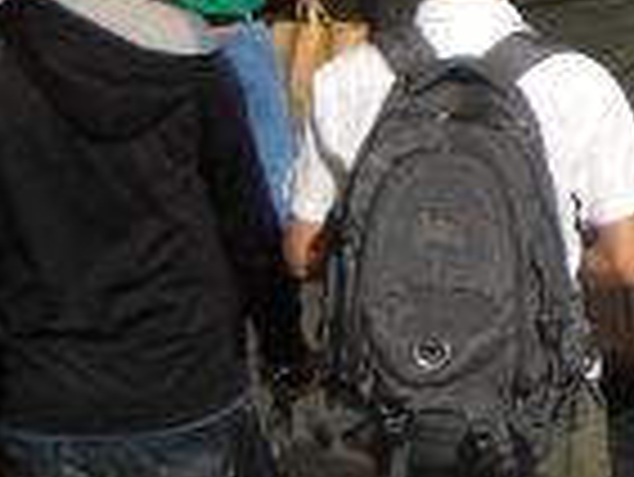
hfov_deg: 9.7
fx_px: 3410
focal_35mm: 186
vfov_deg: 7.7
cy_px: -387
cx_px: 1353
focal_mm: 6.72
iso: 64
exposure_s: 1/272
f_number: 5.5
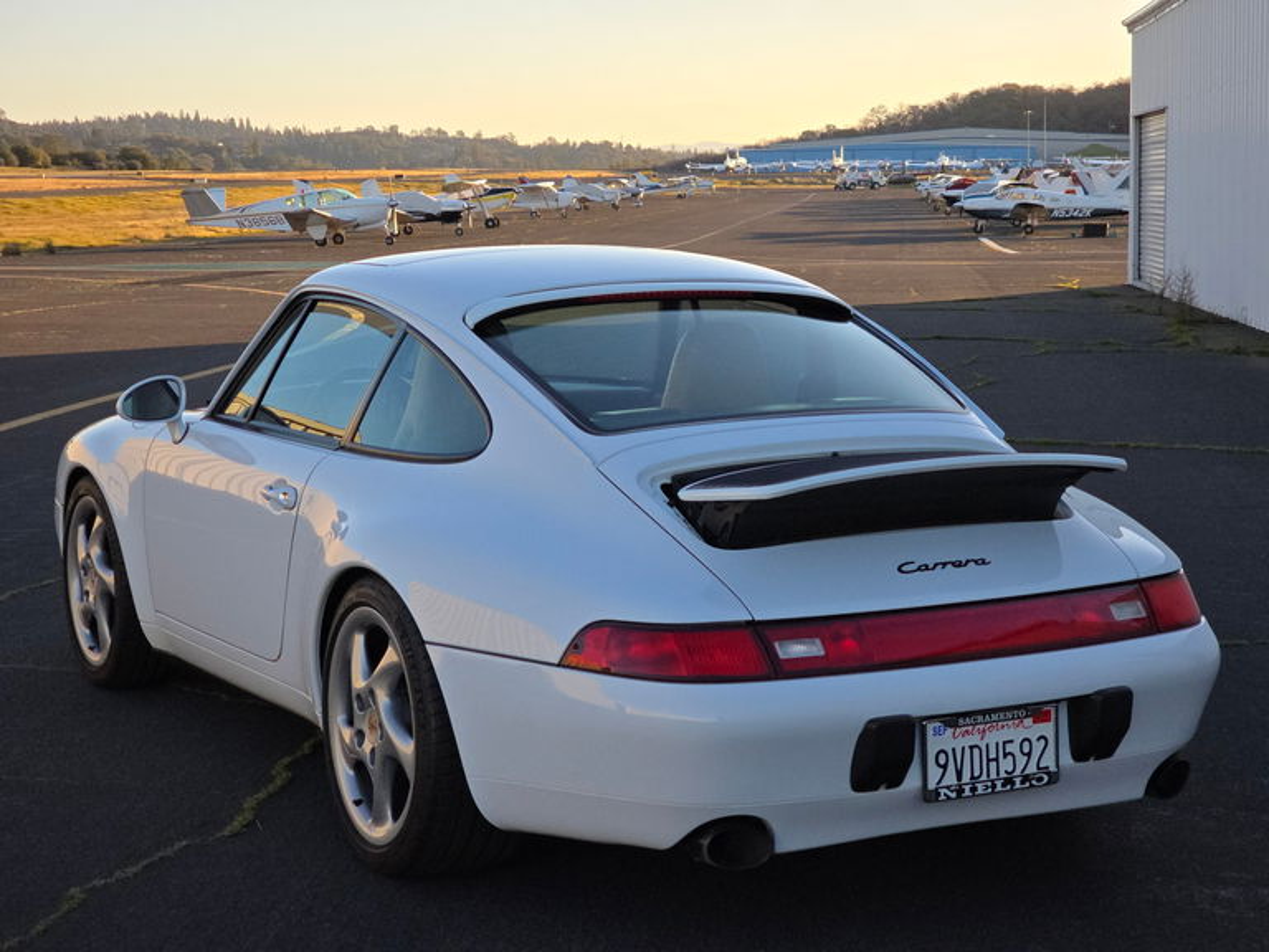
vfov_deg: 21.3
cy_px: 476
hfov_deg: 28.2
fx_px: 2529
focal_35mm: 69
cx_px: 634
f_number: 2.4
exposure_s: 1/927
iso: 50
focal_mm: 7.9
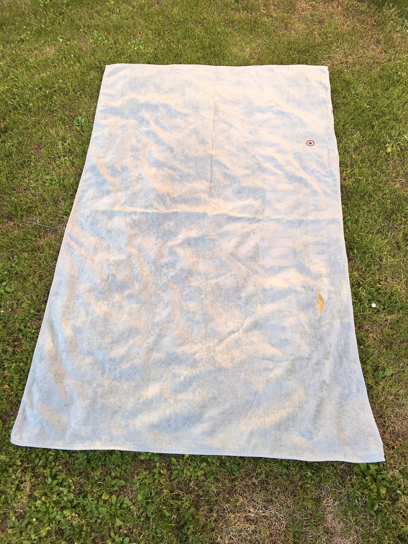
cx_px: 204
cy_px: 272
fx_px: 456
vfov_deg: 61.7
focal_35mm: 29
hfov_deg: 48.2
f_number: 2.2
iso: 25
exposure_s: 1/100
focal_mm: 4.15
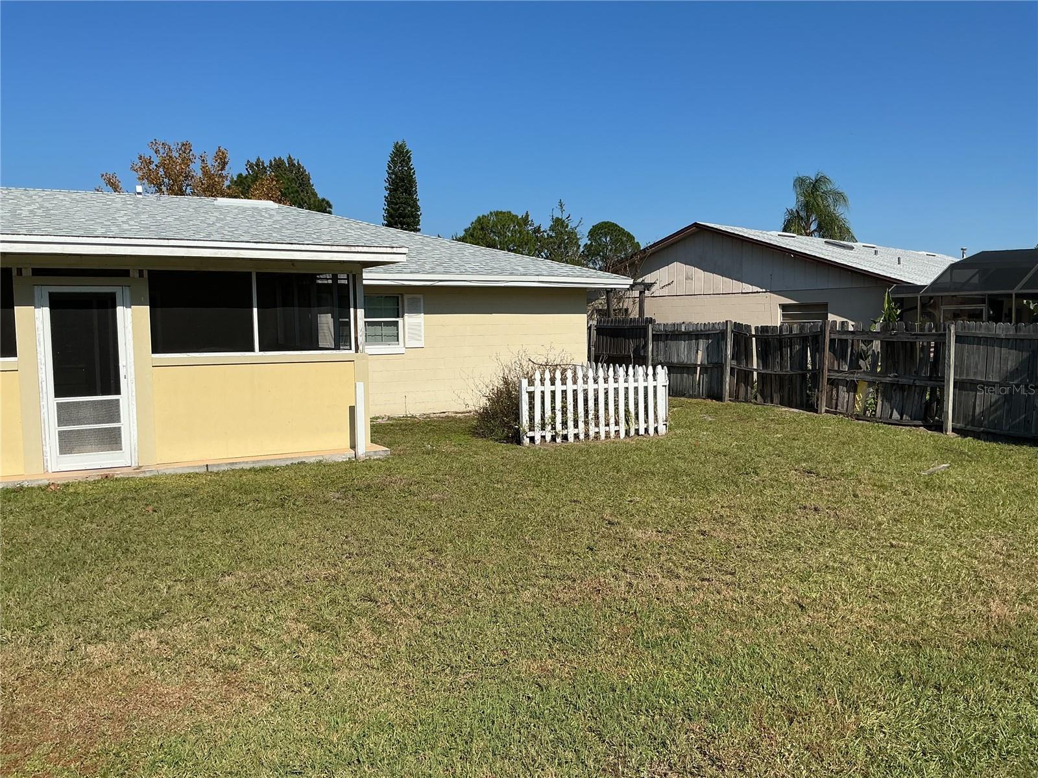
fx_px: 870
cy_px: 389
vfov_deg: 48.2
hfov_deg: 61.7
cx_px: 519
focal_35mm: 29
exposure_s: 1/3322
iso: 25
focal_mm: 3
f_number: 1.8
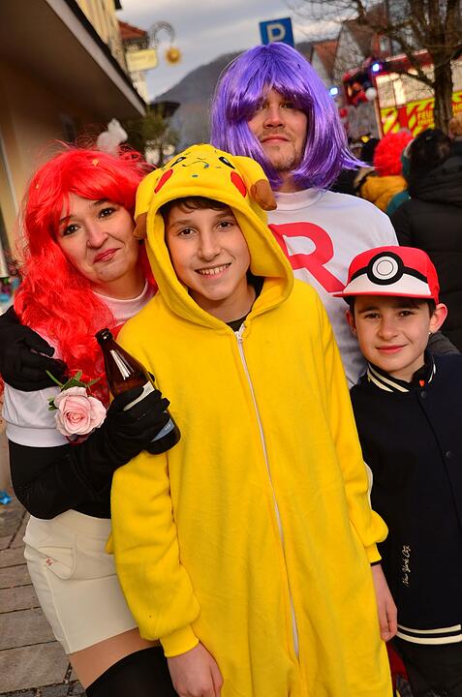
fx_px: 1015
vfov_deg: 37.9
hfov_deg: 25.6
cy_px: 348
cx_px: 231
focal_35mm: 52
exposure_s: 1/1250
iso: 400
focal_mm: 35
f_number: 5.6
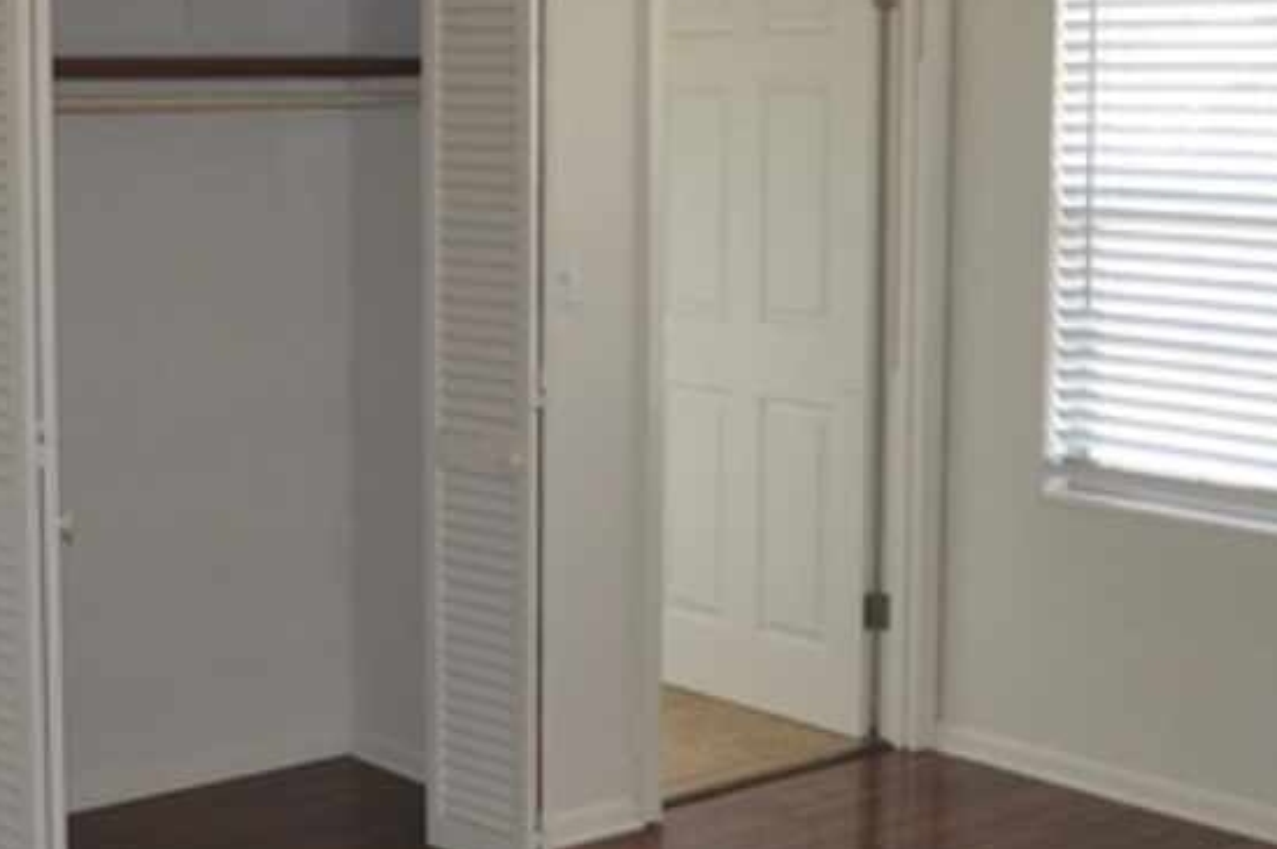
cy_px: 309
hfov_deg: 31.8
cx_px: 509
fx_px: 2233
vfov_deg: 21.5
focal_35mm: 63
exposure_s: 1/100
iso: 400
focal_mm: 18
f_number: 4
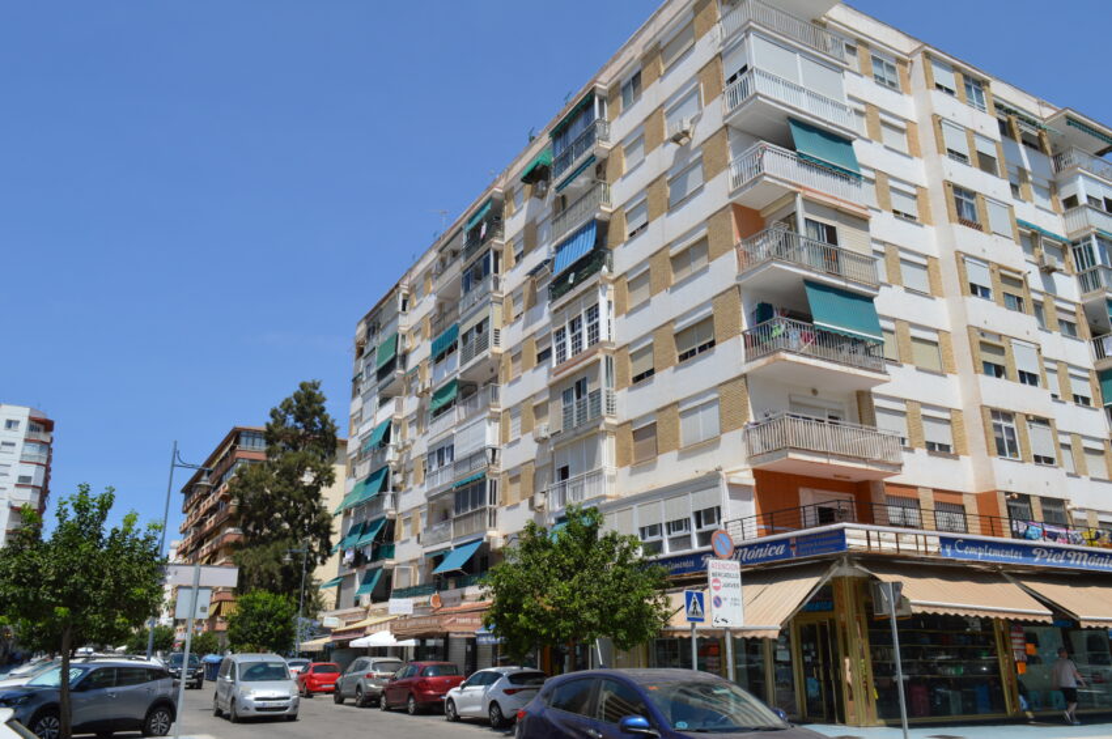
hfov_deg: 67.4
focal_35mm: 27
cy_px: 370
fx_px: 833
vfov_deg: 47.8
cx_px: 556
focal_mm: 18
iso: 100
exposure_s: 1/320
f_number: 9
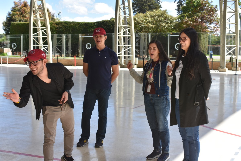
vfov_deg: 23.8
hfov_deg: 35.1
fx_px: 382
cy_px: 80
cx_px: 120
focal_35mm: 57
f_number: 8
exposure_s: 1/500
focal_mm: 38
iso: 360
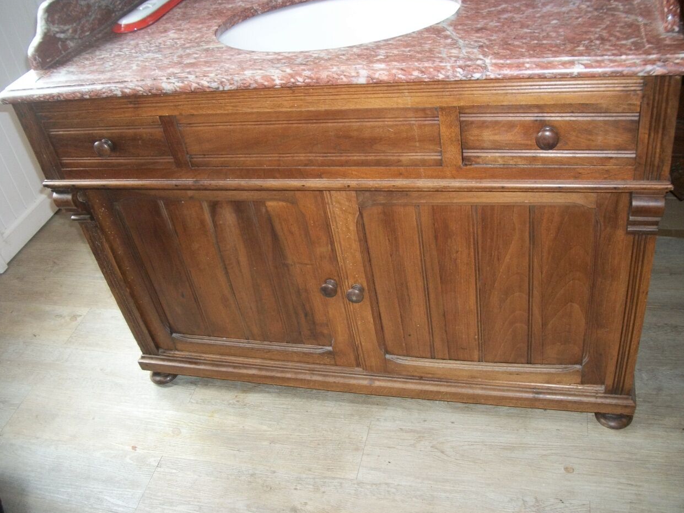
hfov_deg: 55.3
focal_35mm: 33
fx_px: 652
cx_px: 335
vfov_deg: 43.0
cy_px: 261
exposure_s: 1/30
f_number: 2.9
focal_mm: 5.7
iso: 160
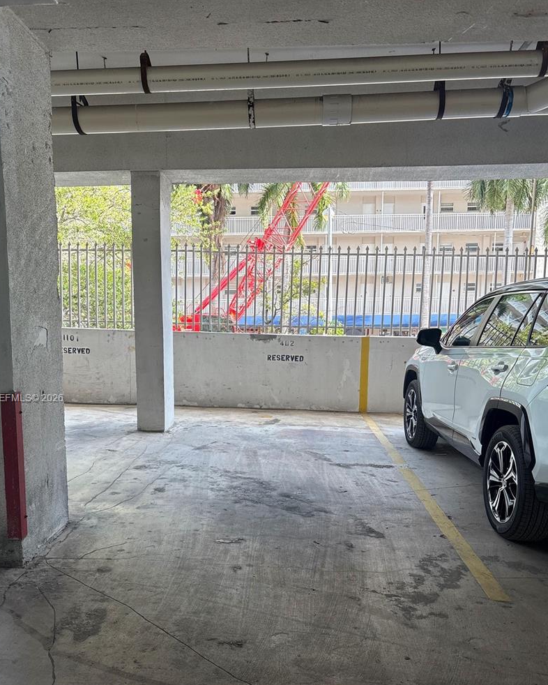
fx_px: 628
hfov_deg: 47.1
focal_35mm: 31
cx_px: 248
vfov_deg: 56.9
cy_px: 399
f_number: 1.6
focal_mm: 5.96
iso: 40
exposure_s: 1/165
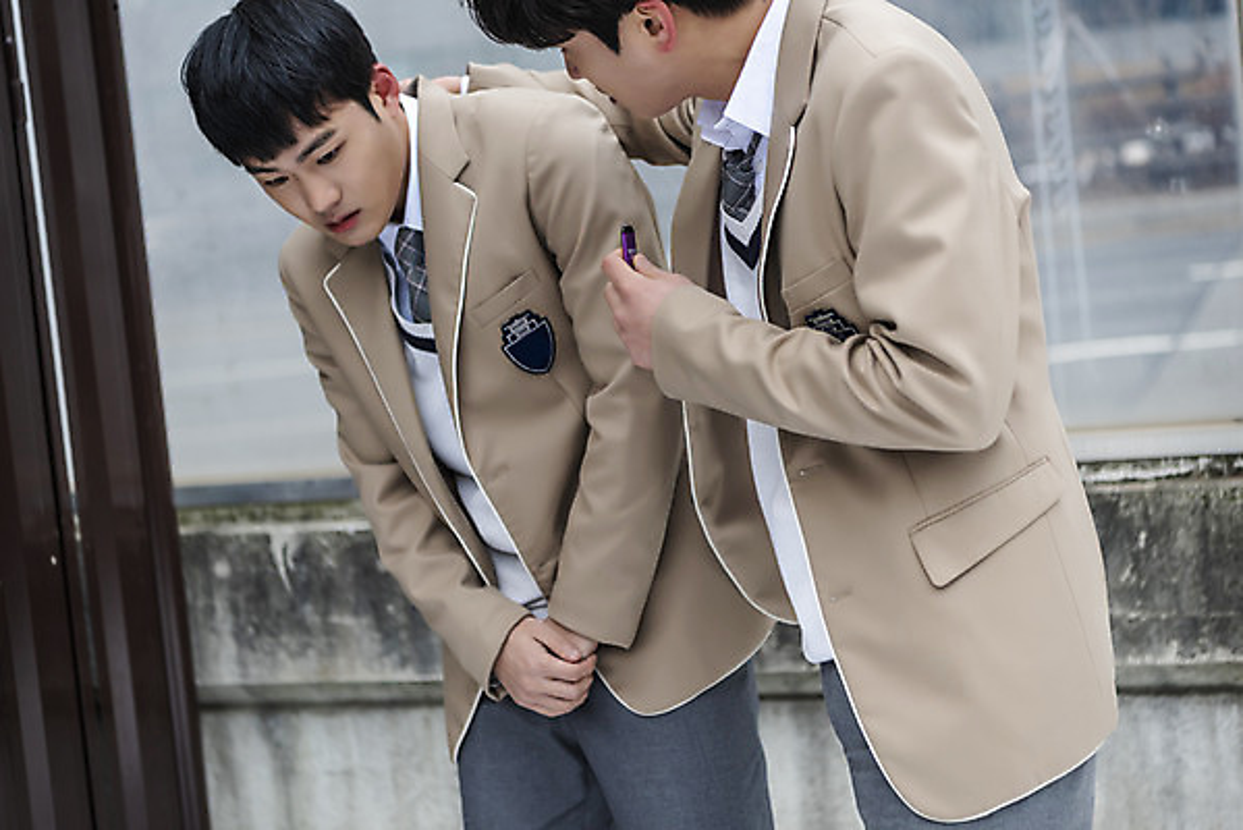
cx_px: 622
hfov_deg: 28.8
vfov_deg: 19.5
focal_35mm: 70
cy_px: 415
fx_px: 2418
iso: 400
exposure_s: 1/320
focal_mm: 70
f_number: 2.8
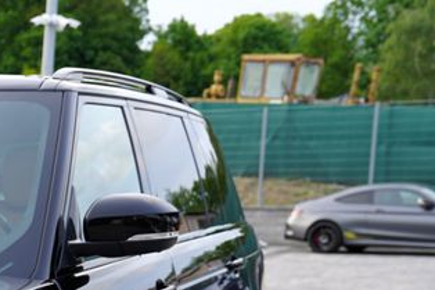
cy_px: 429
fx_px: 1340
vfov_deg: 11.8
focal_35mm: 111
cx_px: -252
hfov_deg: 16.5
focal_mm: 34
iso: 100
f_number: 4
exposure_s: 1/80
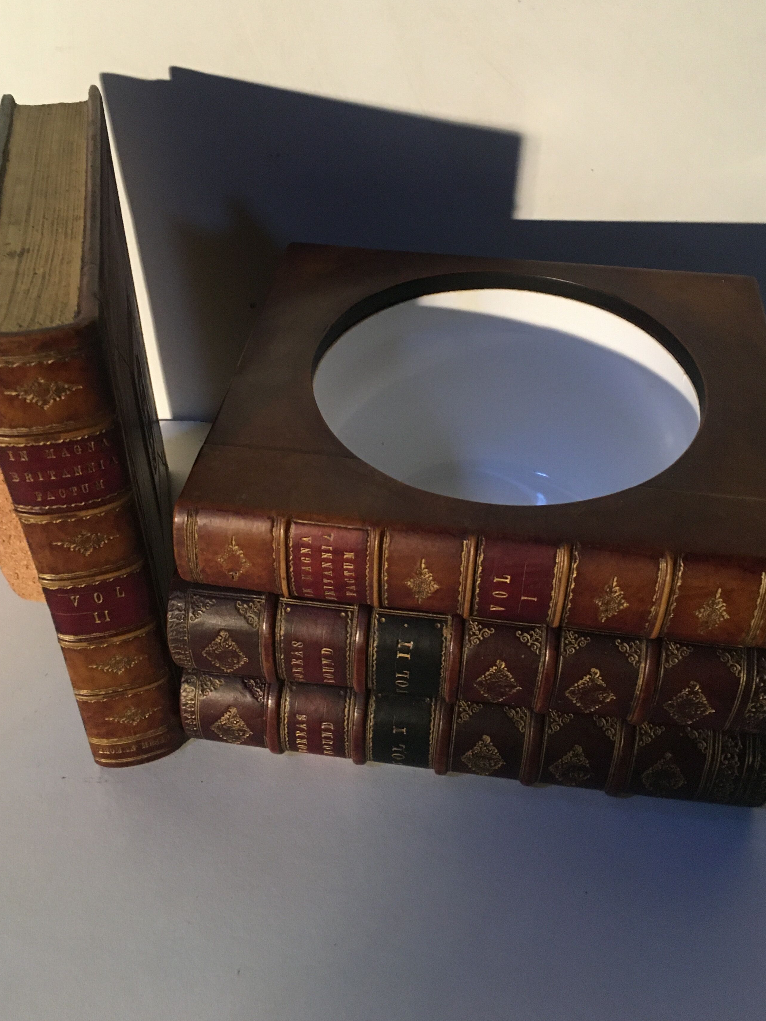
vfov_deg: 53.8
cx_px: 374
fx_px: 1003
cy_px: 440
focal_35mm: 34
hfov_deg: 41.8
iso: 200
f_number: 2.2
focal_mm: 4.15
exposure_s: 1/33
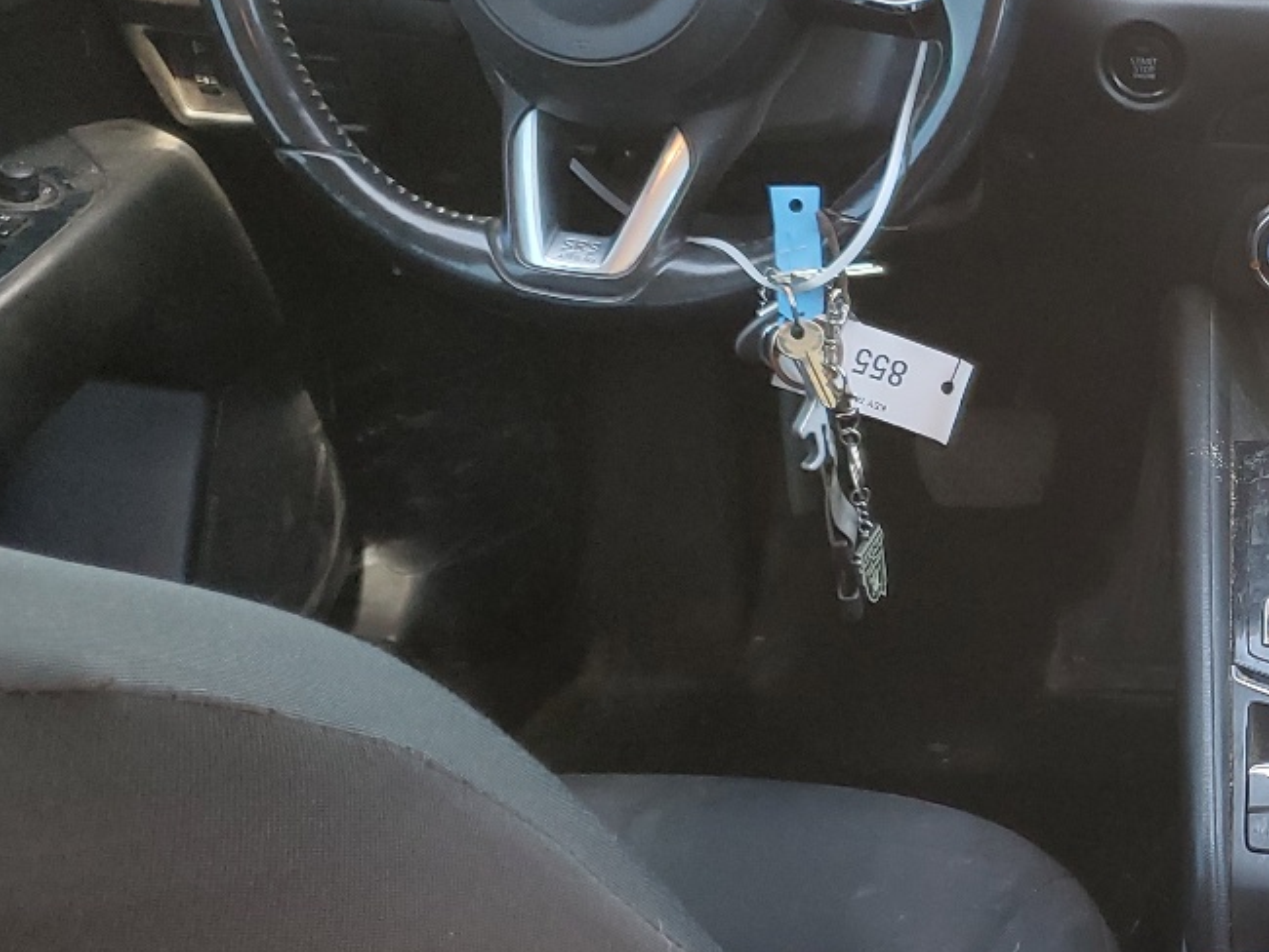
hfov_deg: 27.5
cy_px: 579
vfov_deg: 22.9
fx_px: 2347
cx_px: 1421
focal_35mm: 64
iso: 75
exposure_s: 1/120
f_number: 1.5
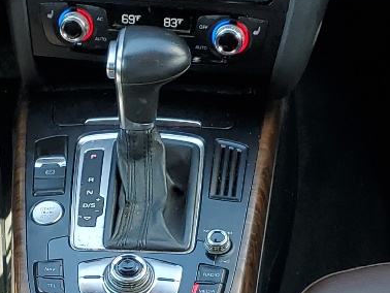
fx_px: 1240
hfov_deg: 17.7
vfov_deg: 13.4
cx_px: 80
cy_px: 225
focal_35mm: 110
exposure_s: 1/250
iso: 50
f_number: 1.5
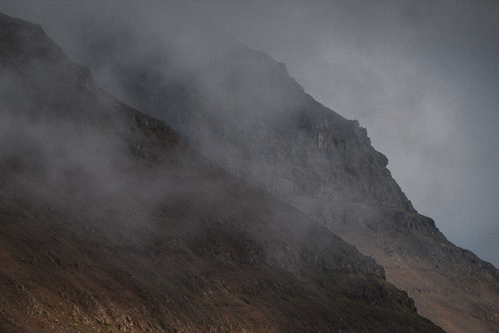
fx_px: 8220
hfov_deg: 3.5
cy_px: 231
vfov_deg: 2.3
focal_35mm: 593
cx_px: 166
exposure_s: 1/640
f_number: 5.6
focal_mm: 248.9
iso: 125
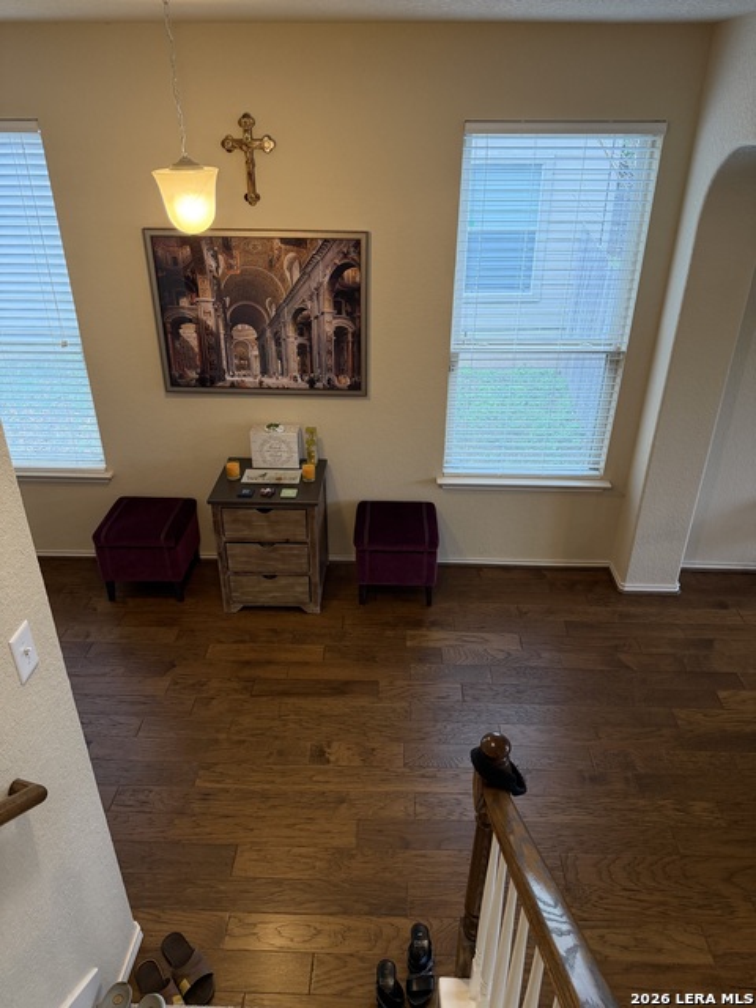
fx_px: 699
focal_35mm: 24
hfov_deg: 56.8
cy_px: 504
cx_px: 378
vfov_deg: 71.6
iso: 200
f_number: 1.78
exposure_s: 1/60
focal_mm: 6.76
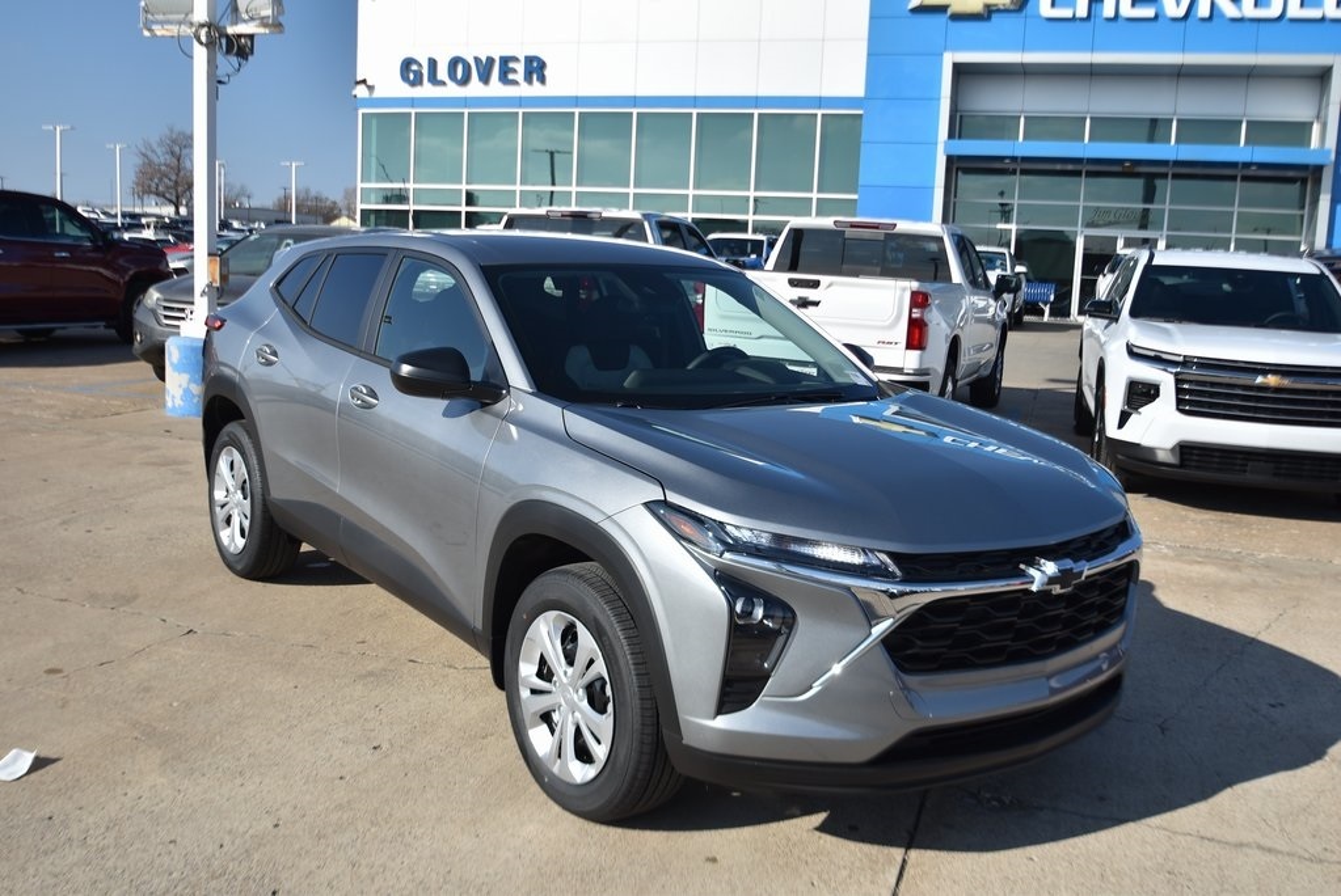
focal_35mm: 33
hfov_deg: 57.2
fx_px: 1230
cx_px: 670
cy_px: 448
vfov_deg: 40.0
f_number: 4.5
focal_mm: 22
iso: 100
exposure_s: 1/1000
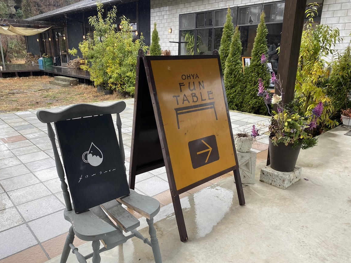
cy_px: 131
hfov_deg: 65.3
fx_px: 274
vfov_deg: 51.4
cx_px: 170
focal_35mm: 27
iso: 32
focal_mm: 4.25
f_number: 1.8
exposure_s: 1/122
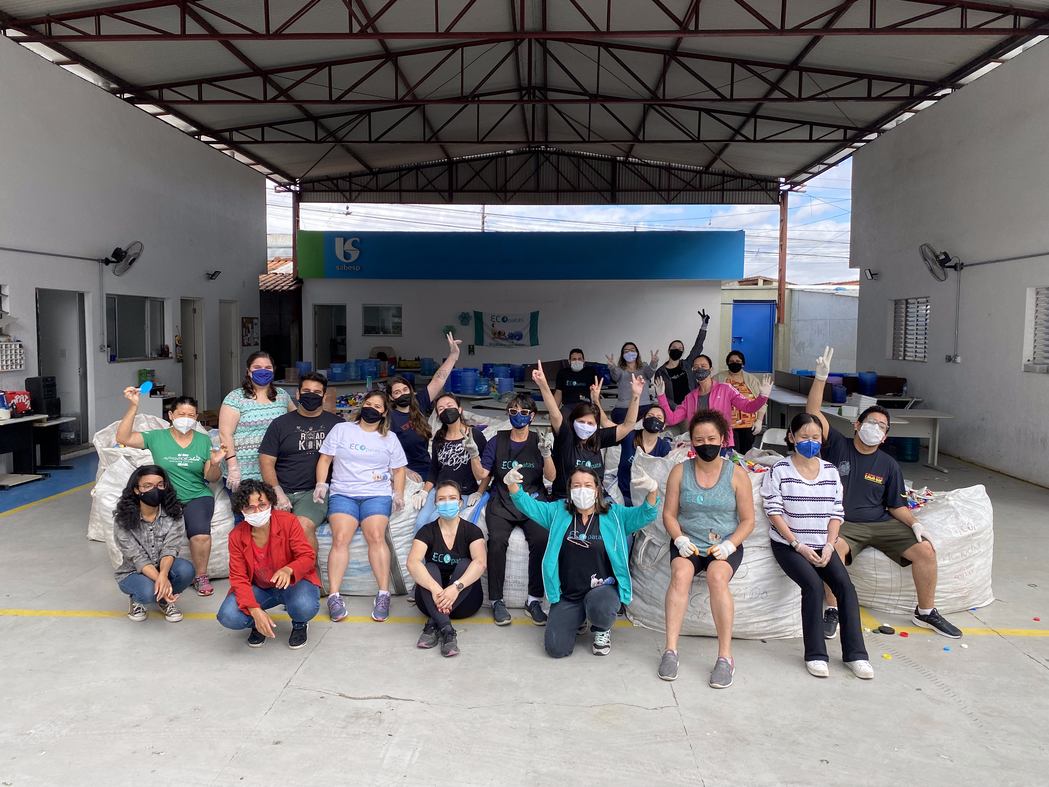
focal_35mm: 26
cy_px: 394
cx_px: 524
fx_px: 788
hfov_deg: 67.3
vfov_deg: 53.1
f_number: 1.8
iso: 32
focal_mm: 4.25
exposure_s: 1/719
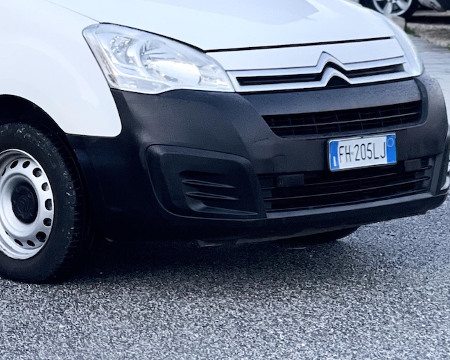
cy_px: 82
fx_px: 1997
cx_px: -8
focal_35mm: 150
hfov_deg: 12.7
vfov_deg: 10.3
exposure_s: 1/121
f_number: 2.2
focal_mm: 7.5
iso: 125
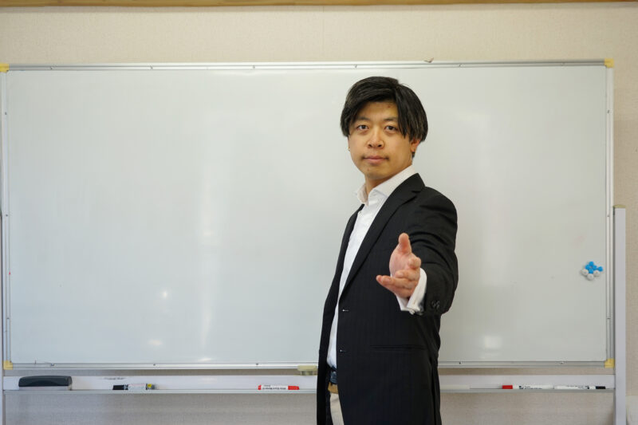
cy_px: 212
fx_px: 957
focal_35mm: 54
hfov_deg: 36.9
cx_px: 319
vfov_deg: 25.0
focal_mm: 54
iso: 250
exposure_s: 1/60
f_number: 4.5
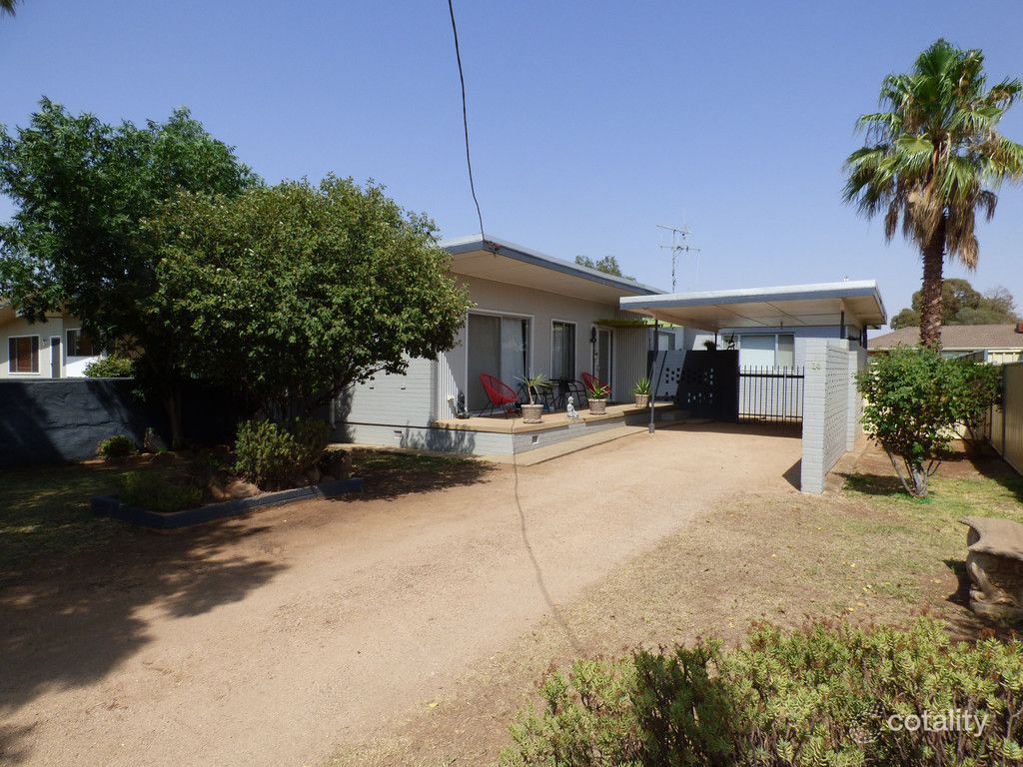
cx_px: 512
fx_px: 591
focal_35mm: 20
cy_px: 384
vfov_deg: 66.0
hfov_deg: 81.7
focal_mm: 3.58
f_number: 3.2
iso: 100
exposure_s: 1/1600
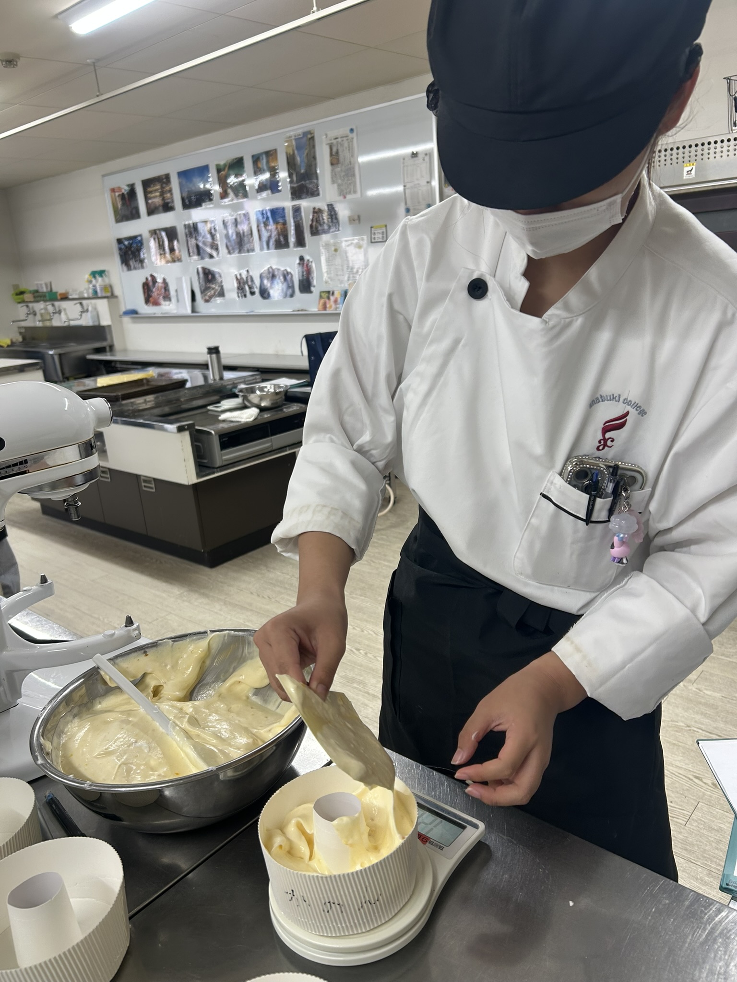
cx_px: 368
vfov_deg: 67.3
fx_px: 738
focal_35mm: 26
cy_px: 491
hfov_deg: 53.1
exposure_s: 1/120
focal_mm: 5.7
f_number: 1.5
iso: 50
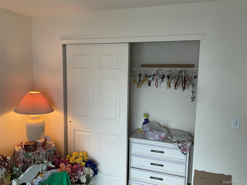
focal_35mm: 29
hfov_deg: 61.7
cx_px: 124
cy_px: 92
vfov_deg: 48.2
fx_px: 207
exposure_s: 1/60
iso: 50
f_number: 1.8
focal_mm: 3
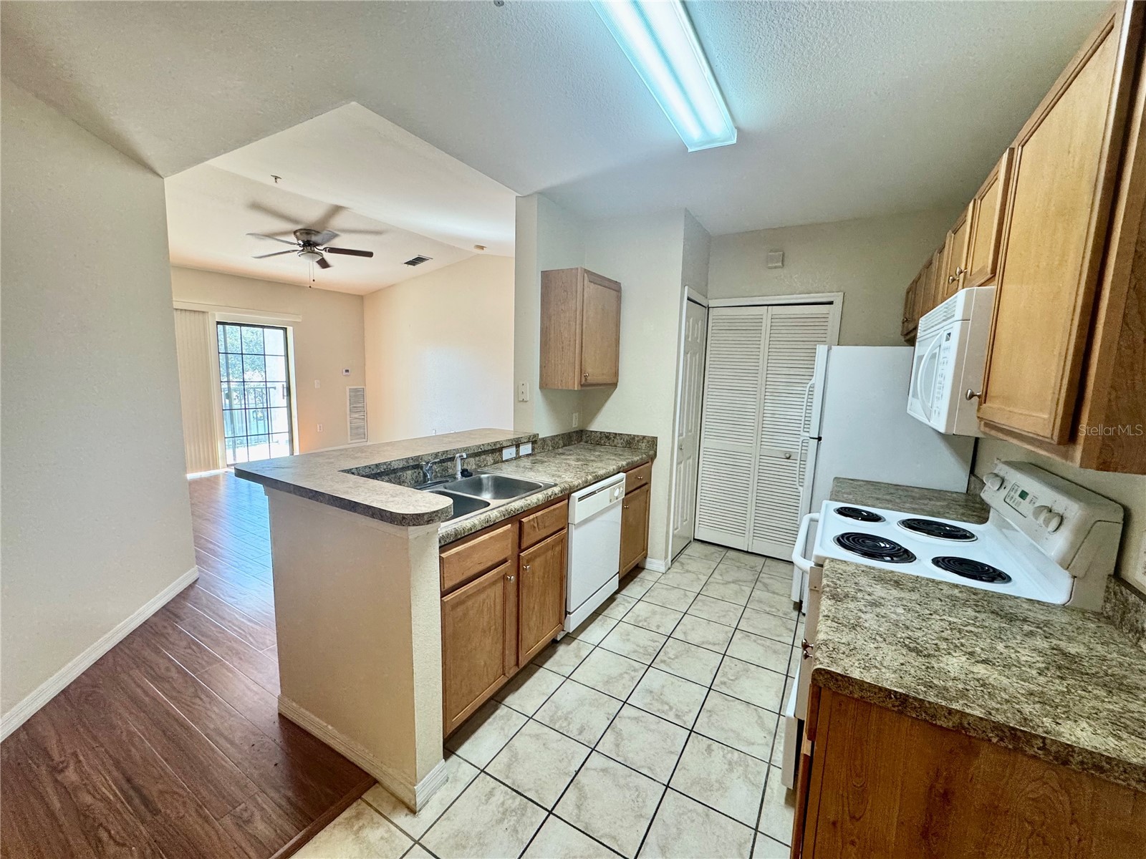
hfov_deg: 102.1
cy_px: 430
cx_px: 573
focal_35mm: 14
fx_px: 463
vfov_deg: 85.7
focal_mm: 2.22
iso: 200
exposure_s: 1/120
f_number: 2.2
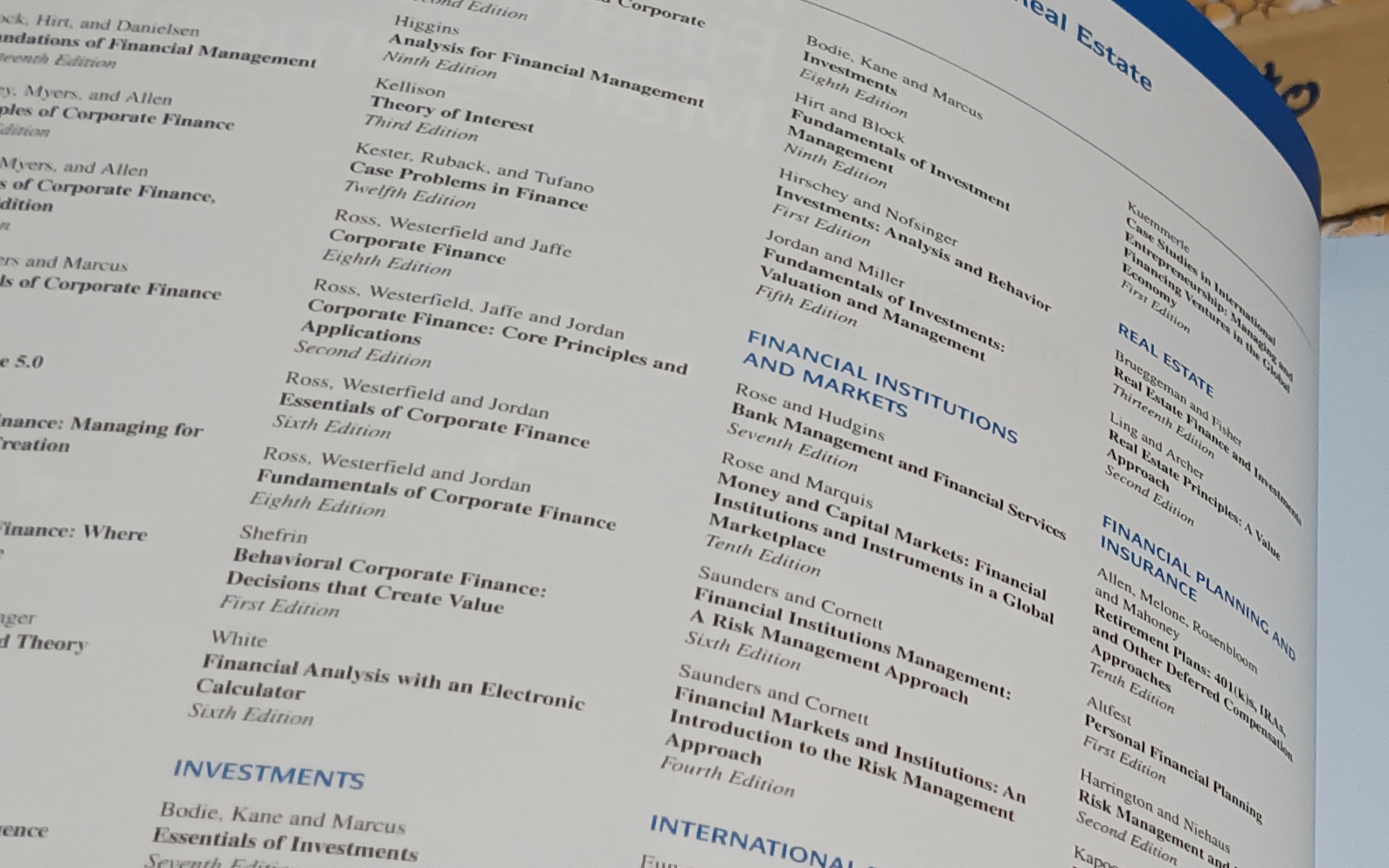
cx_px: 1536
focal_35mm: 64
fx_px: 2423
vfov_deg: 19.4
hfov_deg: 28.9
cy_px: 970
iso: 1028
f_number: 1.7
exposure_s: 1/50
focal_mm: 5.31
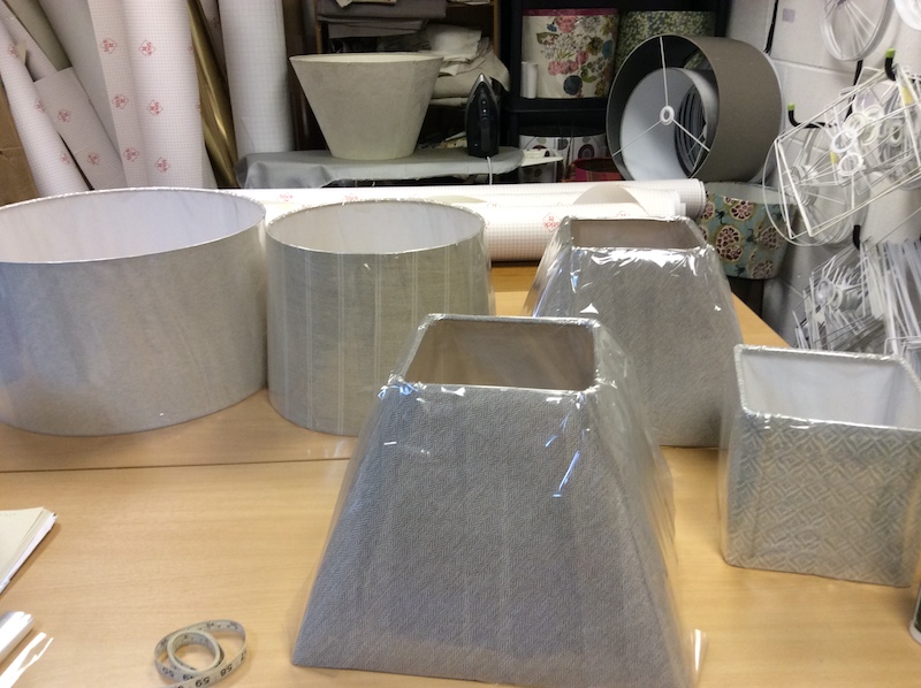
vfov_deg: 44.1
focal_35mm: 32
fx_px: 850
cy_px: 344
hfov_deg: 56.9
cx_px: 460
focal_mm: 3.3
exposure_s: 1/25
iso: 64
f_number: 2.4
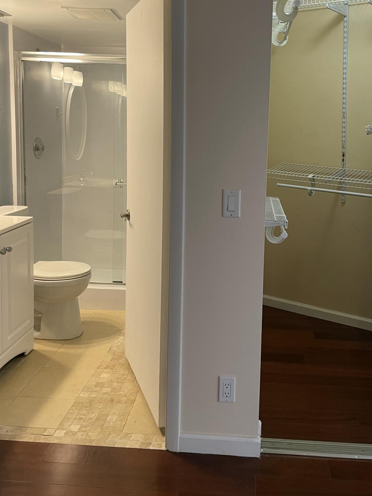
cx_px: 236
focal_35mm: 34
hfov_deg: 41.4
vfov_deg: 53.2
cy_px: 180
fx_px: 487
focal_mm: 4.2
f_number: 1.6
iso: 100
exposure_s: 1/60
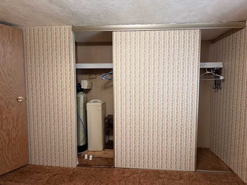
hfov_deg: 94.2
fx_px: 114
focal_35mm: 16
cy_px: 89
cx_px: 135
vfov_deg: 78.1
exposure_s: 1/60
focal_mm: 2.22
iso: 320
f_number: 2.2
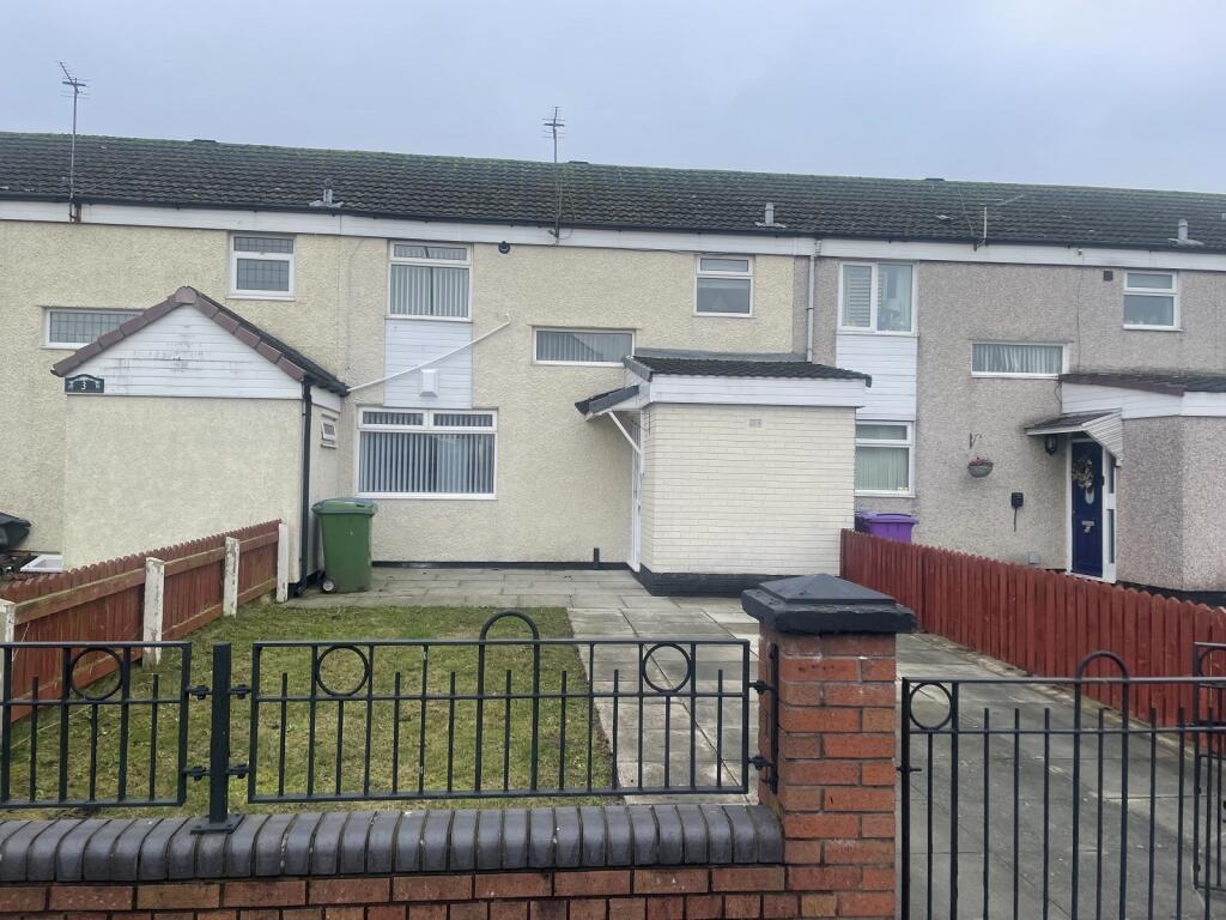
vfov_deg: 53.1
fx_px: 921
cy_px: 460
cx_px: 613
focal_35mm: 26
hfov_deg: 67.3
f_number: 1.6
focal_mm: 4.2
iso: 32
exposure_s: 1/479
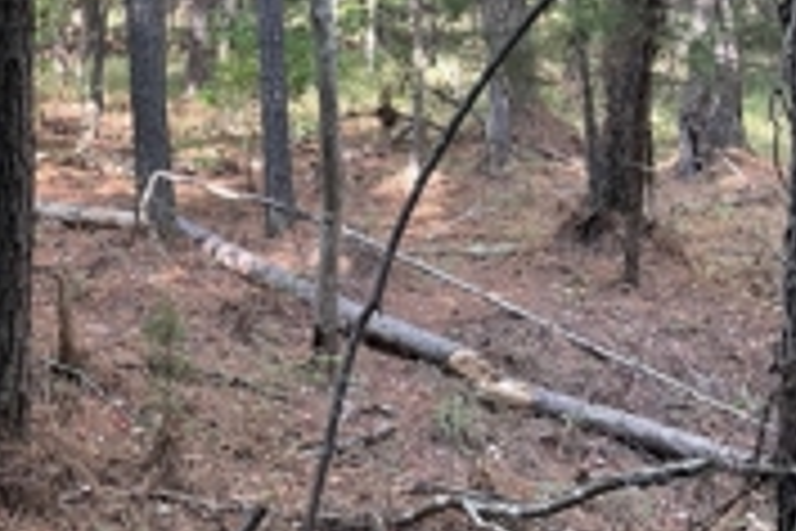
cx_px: -40
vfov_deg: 21.6
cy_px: 32
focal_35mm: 61
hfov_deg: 30.1
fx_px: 1349
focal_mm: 4.2
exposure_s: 1/98
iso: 125
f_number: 1.6
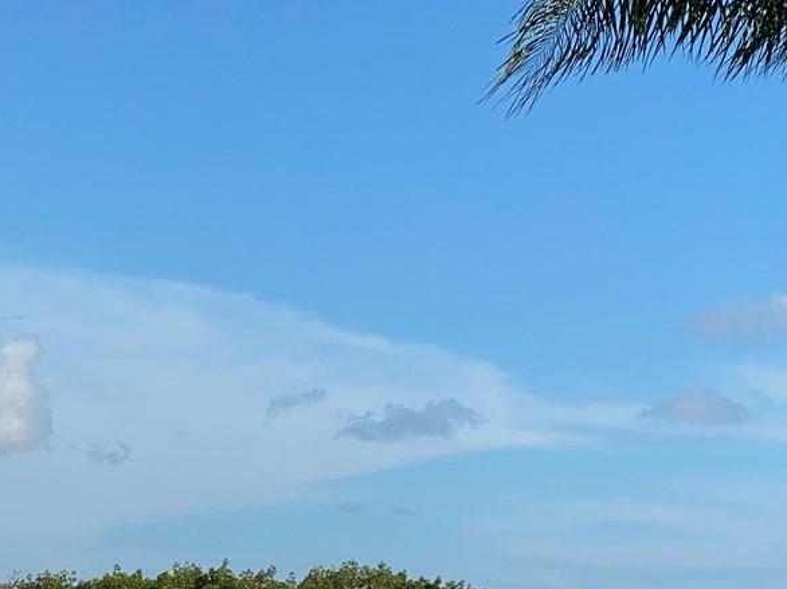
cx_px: -176
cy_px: 719
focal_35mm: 142
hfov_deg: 13.5
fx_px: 3227
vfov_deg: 10.3
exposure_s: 1/2083
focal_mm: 6
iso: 20
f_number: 2
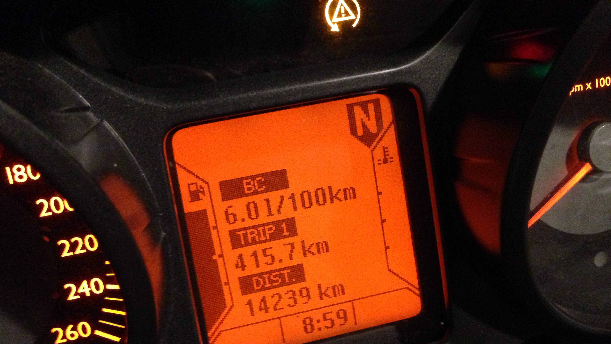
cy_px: 215
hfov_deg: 55.3
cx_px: 305
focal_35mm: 36
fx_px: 583
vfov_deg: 32.7
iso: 800
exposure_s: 1/15
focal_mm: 4.13
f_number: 2.4
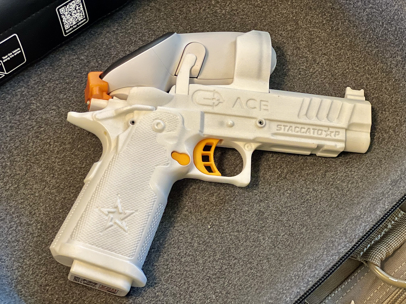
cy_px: 152
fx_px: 903
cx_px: 203
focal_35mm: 77
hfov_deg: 25.3
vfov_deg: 19.1
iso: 400
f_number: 2.8
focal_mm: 9
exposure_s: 1/15
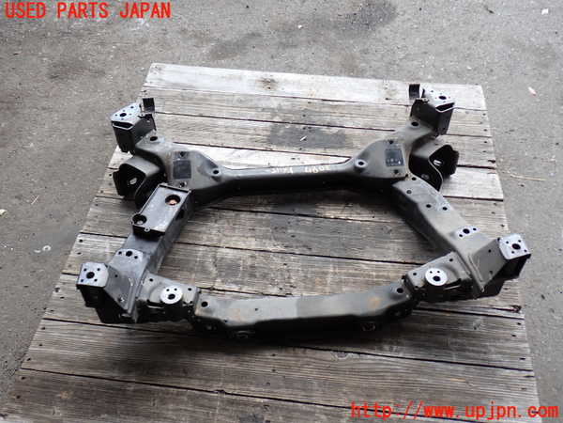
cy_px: 212
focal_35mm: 32
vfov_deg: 44.2
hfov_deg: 56.8
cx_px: 282
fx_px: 520
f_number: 2.4
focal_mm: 5.79
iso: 100
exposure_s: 1/80
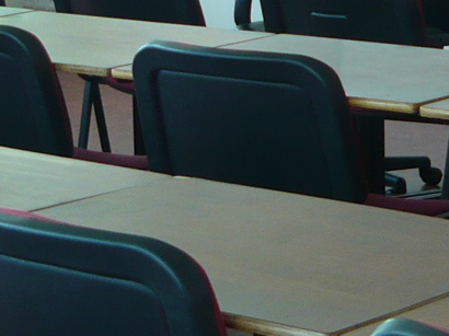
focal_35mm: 165
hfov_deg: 12.0
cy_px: 94
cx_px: 327
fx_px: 2139
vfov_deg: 9.0
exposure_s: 1/50
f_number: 2.8
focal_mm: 5.5
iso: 100
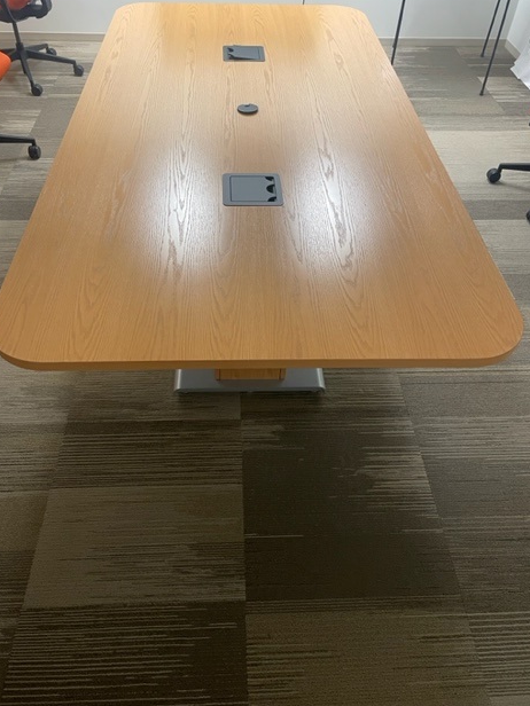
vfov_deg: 65.3
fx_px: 551
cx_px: 259
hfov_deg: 51.4
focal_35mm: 27
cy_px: 340
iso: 200
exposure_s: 1/60
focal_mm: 4.2
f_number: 1.6
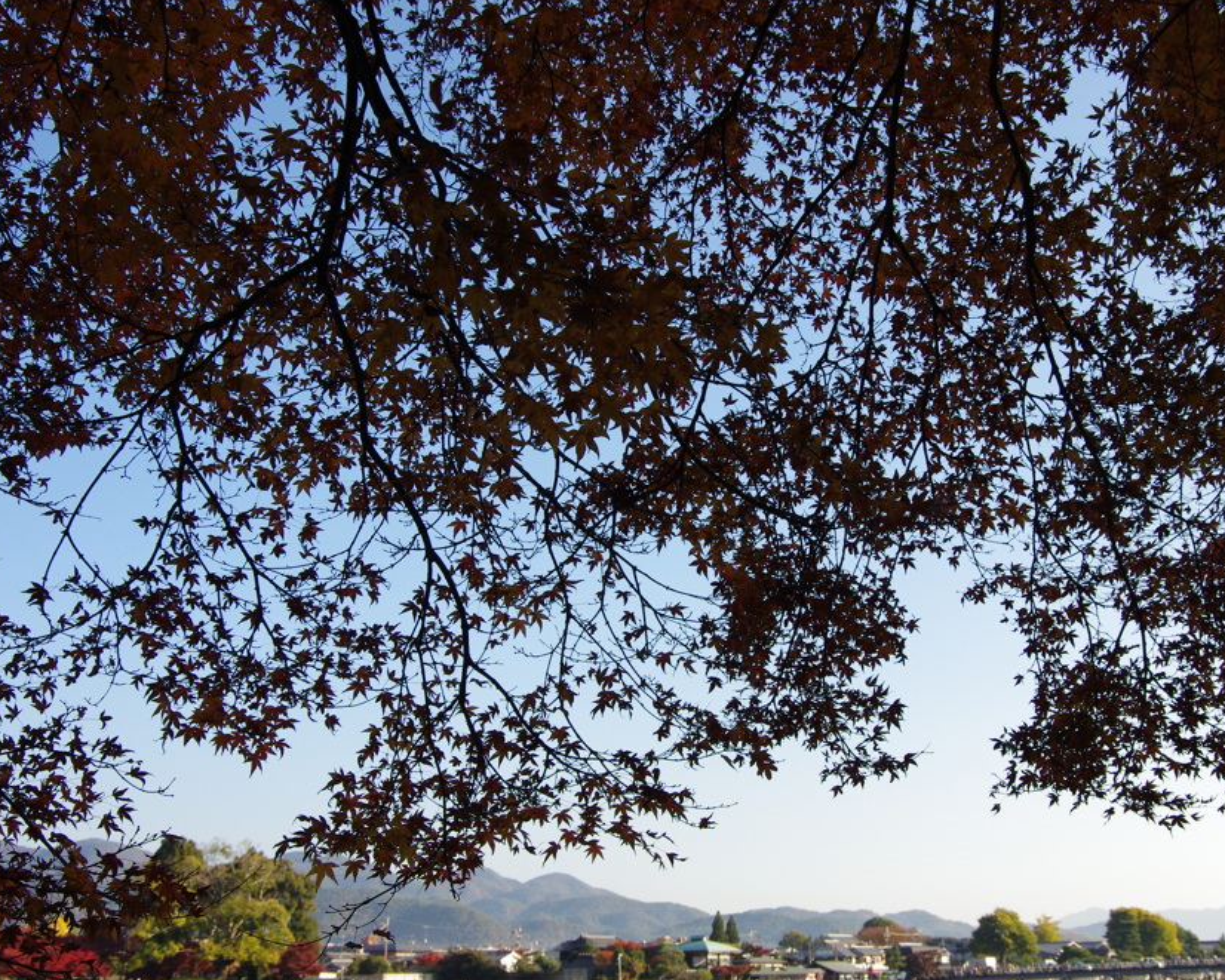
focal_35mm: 36
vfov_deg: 41.2
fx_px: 1305
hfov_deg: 50.1
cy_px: 491
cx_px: 697
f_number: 9
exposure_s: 1/640
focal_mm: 21
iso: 800
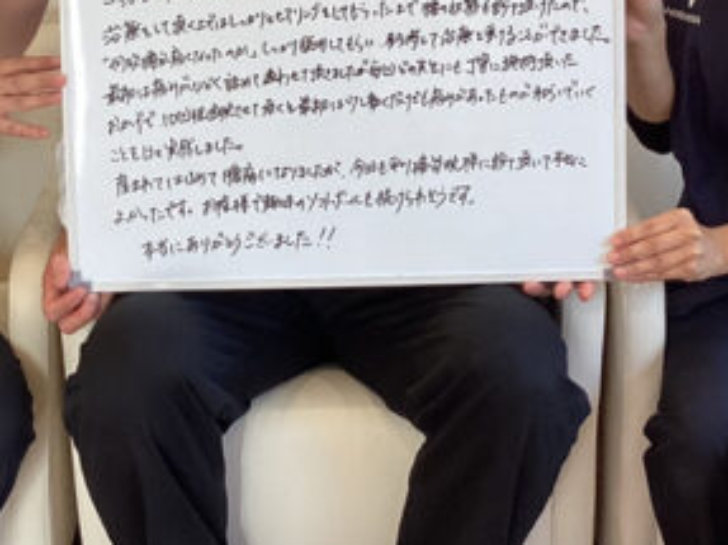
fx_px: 1745
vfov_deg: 17.5
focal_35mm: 83
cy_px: 71
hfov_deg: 23.6
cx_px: 325
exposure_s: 1/120
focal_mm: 3.3
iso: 80
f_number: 2.4
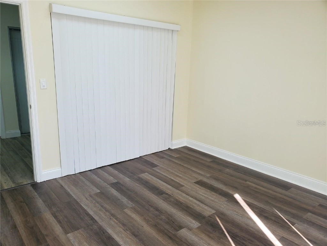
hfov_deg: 67.3
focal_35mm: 26
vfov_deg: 53.1
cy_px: 123
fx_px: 246
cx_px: 164
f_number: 2.4
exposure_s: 1/141
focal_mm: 4.3
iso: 50
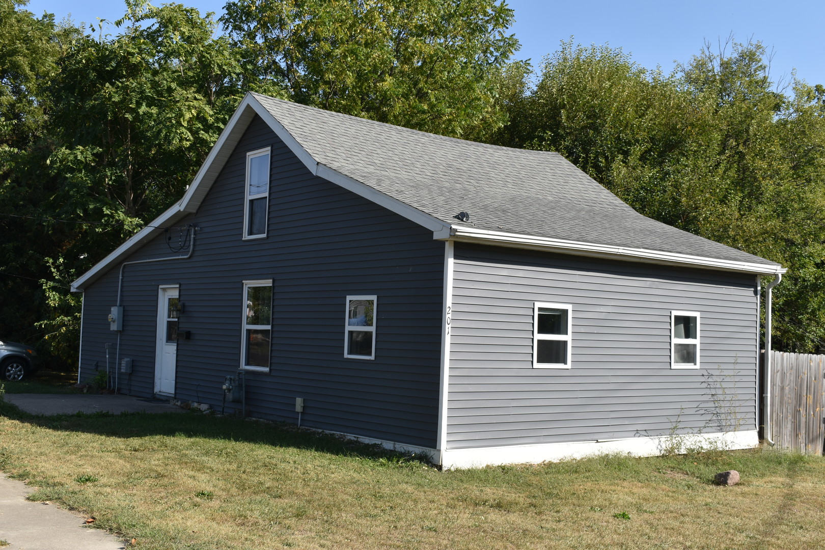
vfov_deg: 30.8
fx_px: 997
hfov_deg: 45.0
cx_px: 412
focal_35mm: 44
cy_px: 275
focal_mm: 29
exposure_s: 1/200
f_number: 8
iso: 100
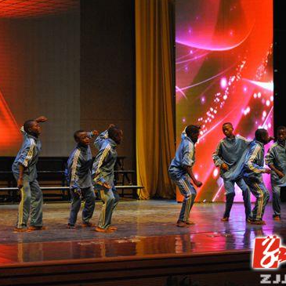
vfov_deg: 16.5
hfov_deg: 16.5
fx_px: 987
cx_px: 145
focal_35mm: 106
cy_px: 143
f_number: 5.6
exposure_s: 1/30
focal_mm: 55
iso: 900
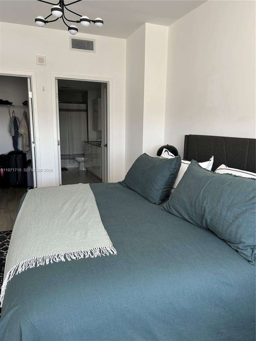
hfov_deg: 53.1
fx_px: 256
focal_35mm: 26
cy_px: 170
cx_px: 128
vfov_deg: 67.3
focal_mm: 5.7
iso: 80
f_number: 1.5
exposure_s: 1/121
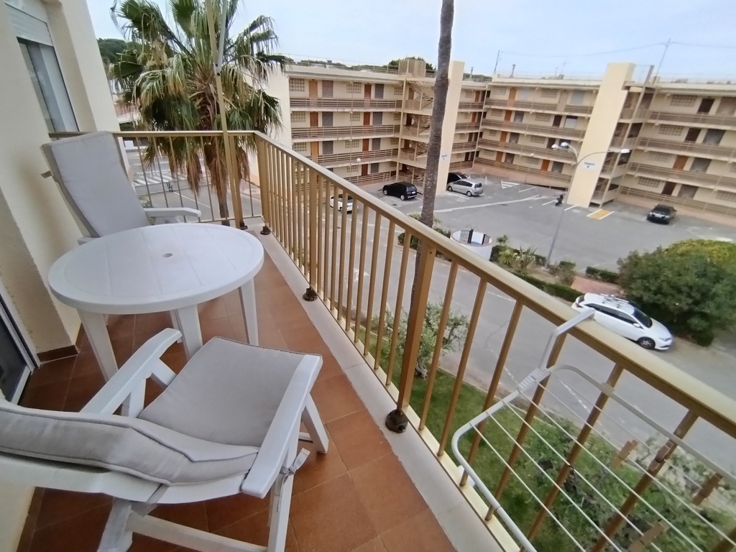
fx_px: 361
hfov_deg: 91.0
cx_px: 368
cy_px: 276
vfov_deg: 74.7
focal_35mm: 17
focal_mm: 1.45
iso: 100
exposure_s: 1/797
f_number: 2.2
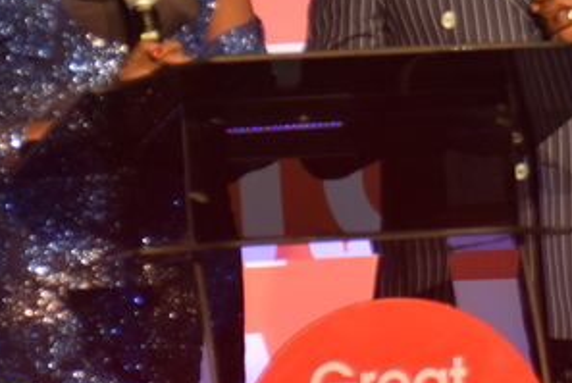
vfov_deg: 4.0
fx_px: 5426
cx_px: 339
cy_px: -76
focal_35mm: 341
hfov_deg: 6.0
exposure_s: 1/100
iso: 320
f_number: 2.8
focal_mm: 66
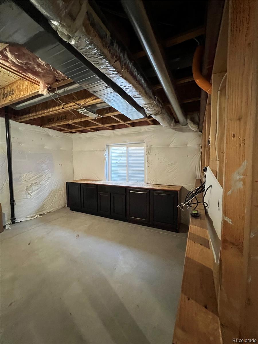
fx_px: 129
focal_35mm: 13
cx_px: 129
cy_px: 172
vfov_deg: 106.2
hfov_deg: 89.9
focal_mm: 1.57
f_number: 1.8
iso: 800
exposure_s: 1/60
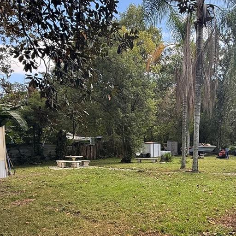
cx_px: 174
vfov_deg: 54.8
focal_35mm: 29
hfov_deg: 53.4
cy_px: 152
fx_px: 224
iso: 64
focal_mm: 2.22
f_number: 2.2
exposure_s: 1/245
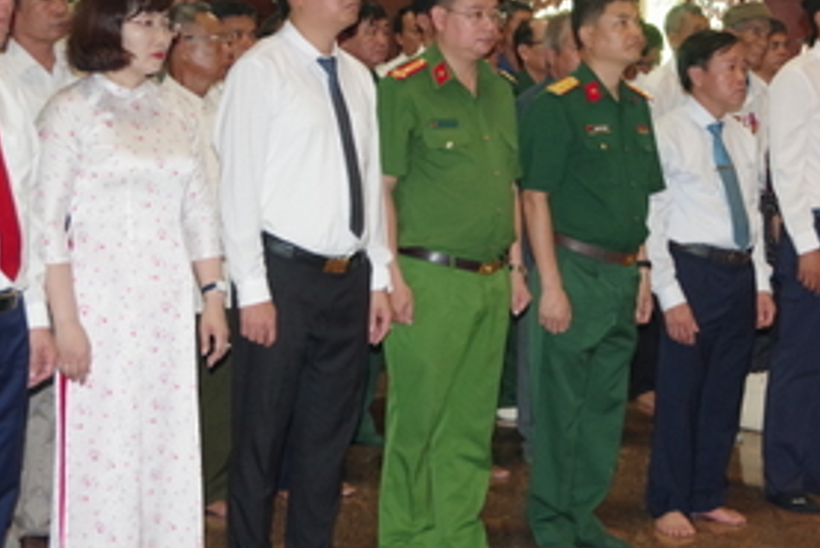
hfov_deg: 24.3
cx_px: 551
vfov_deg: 16.5
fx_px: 1891
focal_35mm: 83
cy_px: 249
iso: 3200
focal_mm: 31
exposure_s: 1/80
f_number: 4.5
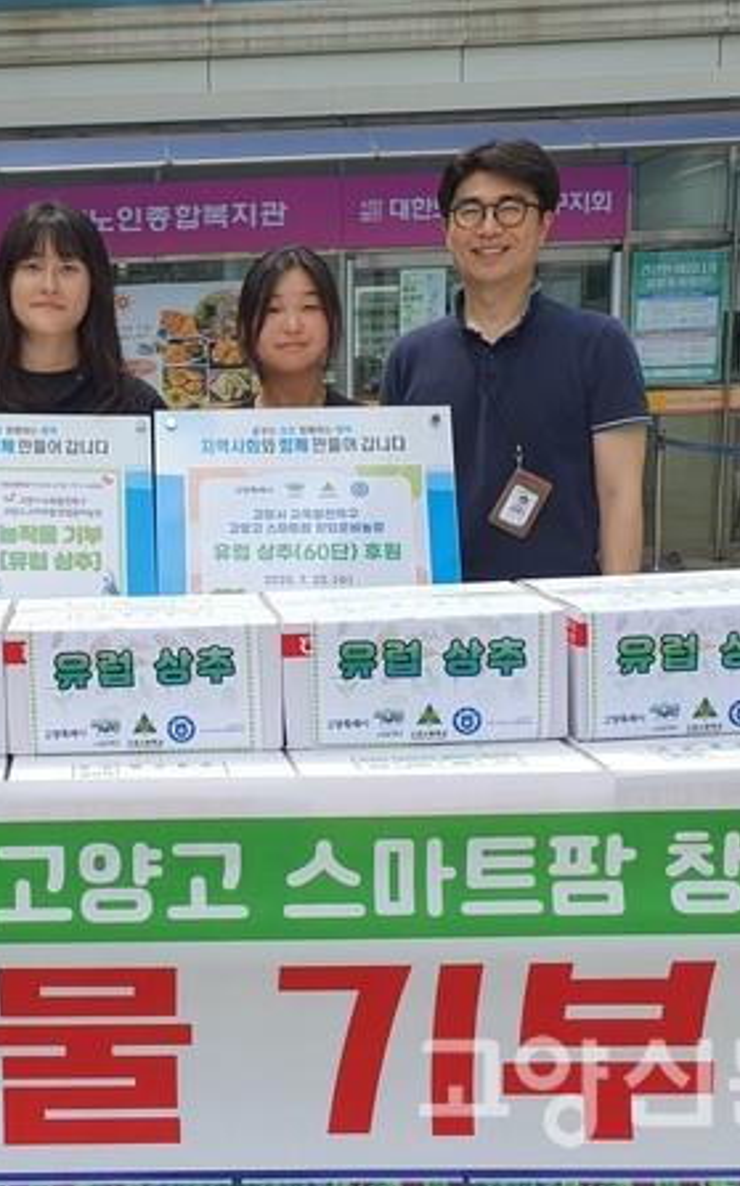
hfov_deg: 32.5
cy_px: 593
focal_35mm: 37
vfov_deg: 52.8
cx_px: 61
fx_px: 1195
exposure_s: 1/667
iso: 50
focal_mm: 4.3
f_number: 2.4
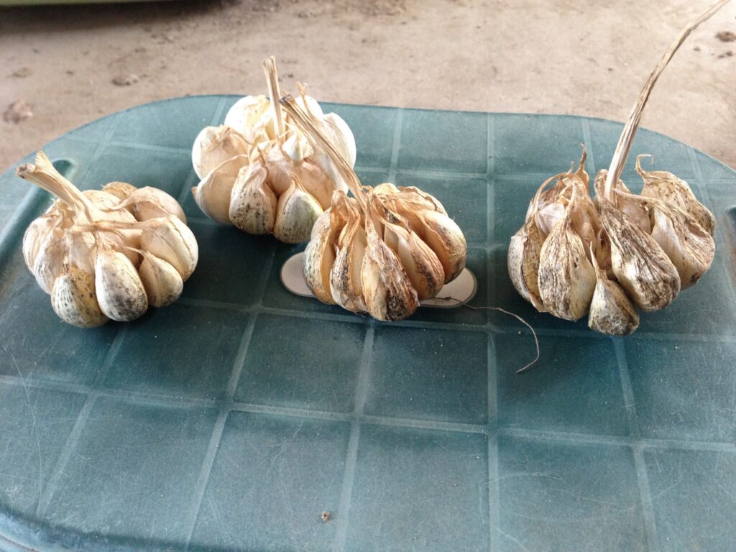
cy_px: 276
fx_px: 702
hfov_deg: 55.4
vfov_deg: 42.9
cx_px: 368
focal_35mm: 33
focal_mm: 4.12
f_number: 2.4
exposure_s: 1/20
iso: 160
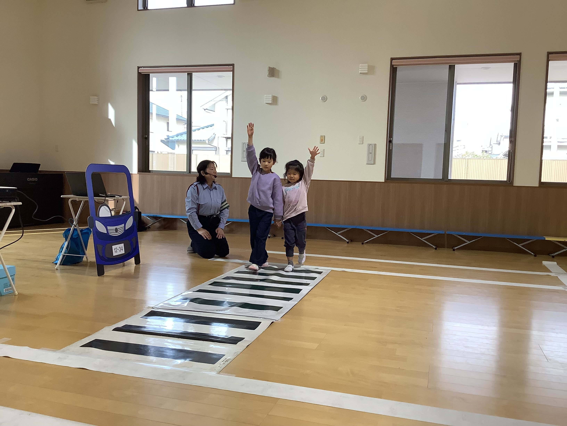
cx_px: 284
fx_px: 508
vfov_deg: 45.4
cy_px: 213
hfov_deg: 58.4
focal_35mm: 31
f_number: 2.4
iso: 80
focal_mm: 3.3
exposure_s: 1/120
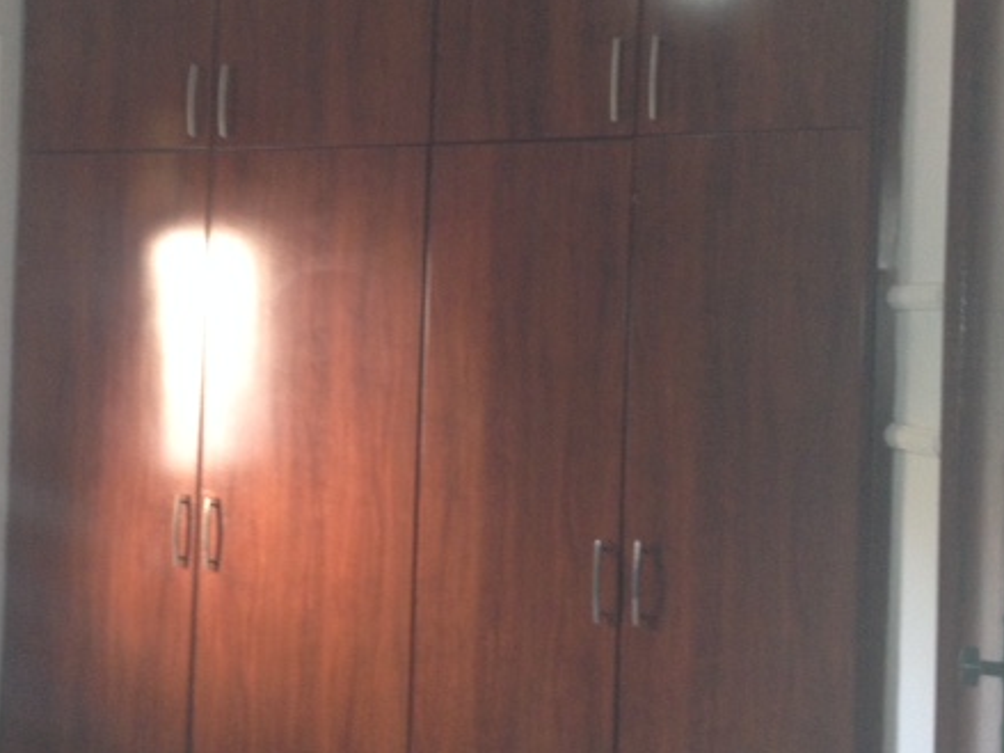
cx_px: 412
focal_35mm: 51
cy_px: 316
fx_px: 1479
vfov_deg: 28.5
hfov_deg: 37.4
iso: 125
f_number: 2.4
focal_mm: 4.28
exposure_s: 1/20
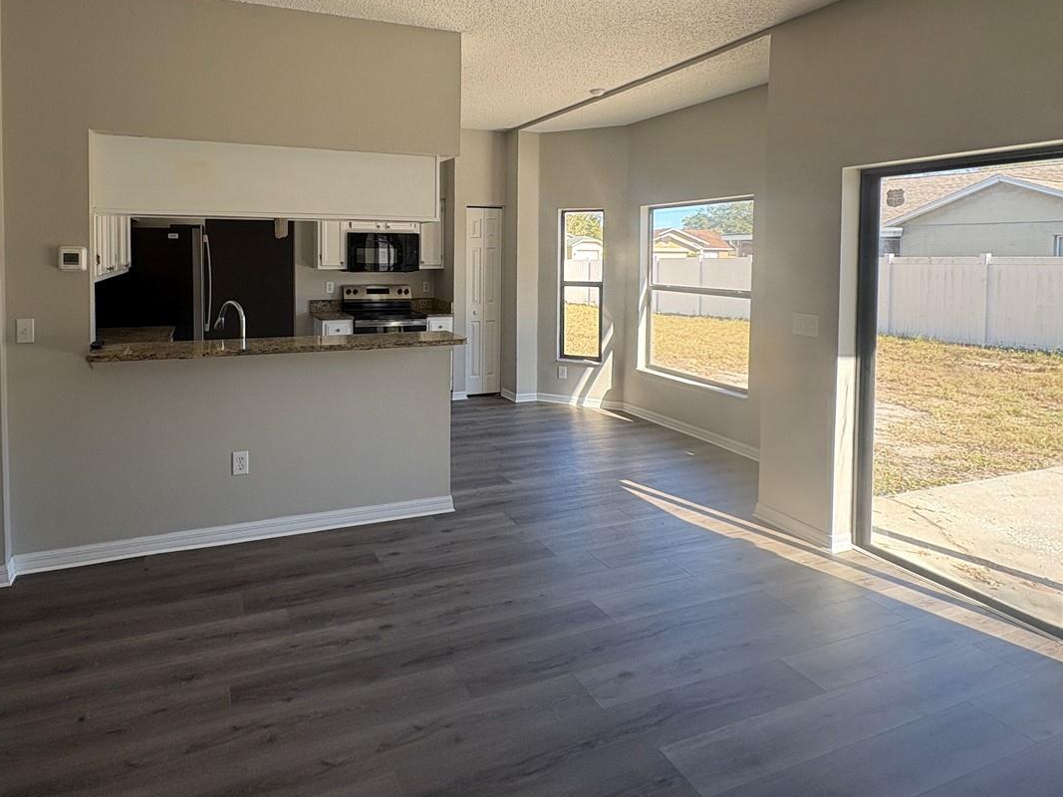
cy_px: 272
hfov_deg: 78.3
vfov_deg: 62.0
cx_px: 440
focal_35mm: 21
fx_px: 645
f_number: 2.2
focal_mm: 2.22
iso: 64
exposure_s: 1/159
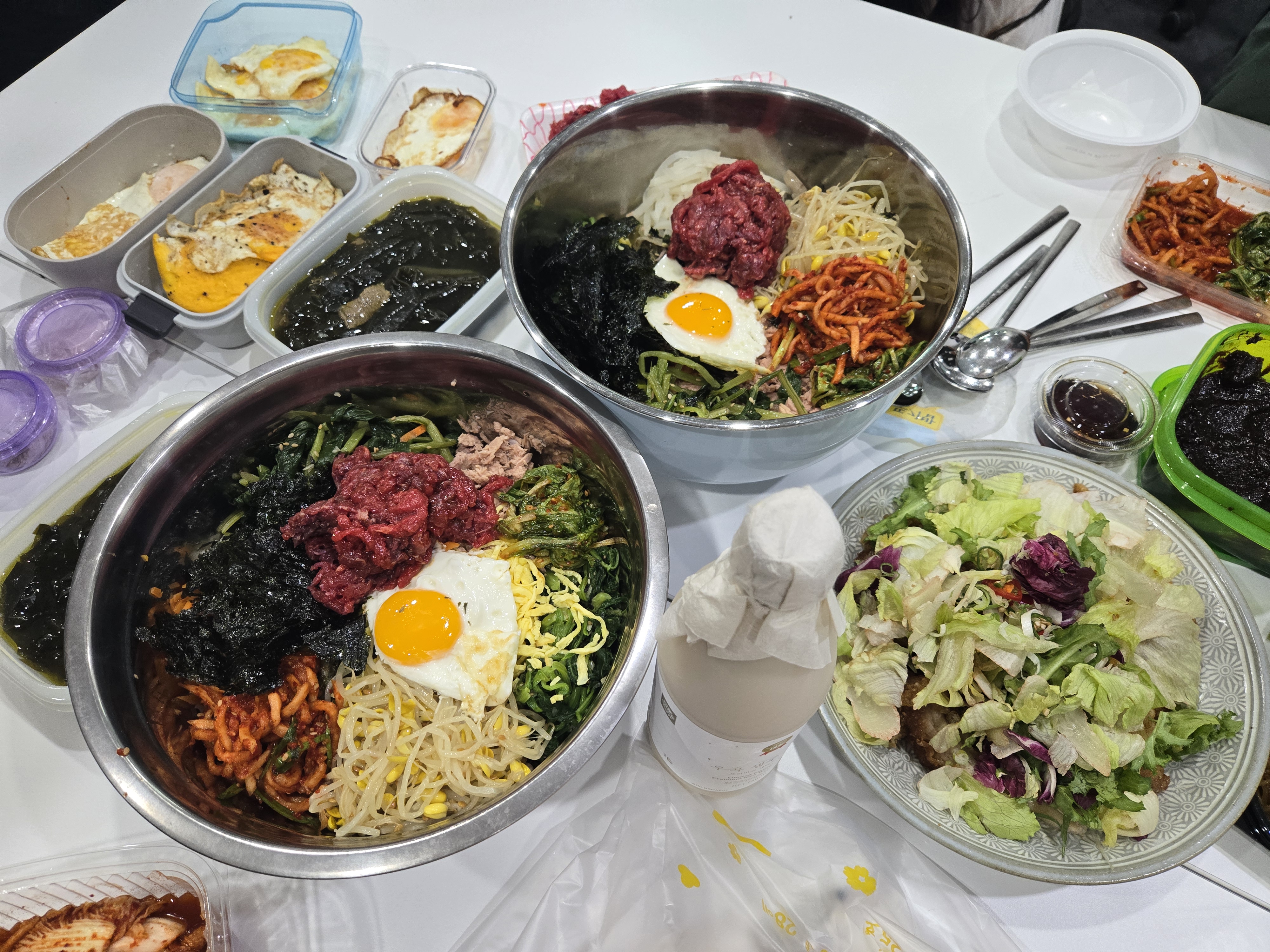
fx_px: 844
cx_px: 635
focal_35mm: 23
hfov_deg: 73.9
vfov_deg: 58.9
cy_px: 476
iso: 160
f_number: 1.8
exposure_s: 1/120
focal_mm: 5.4
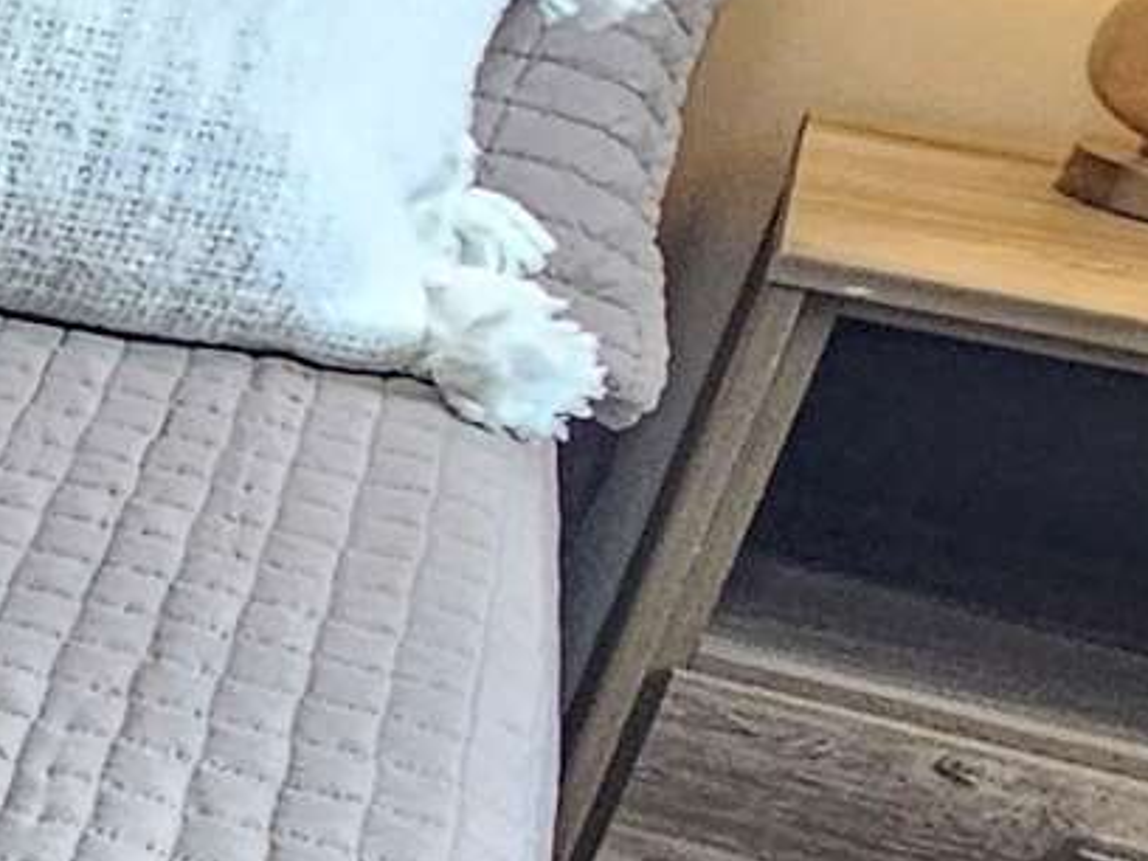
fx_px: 3250
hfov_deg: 10.7
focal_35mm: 98
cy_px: 467
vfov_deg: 15.1
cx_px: -2510
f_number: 2.2
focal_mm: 2.2
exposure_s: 1/60
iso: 125
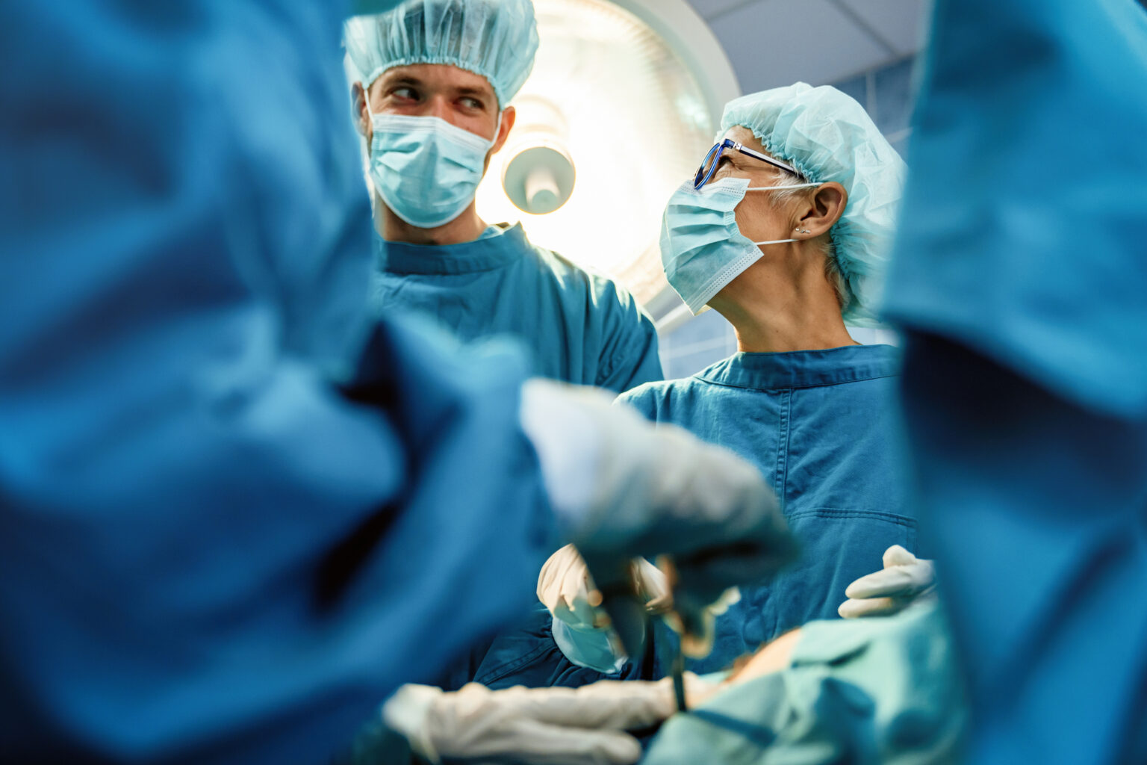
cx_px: 574
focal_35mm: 42
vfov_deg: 31.9
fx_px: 1338
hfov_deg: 46.4
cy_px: 382
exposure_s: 1/250
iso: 500
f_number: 2.8
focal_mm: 42
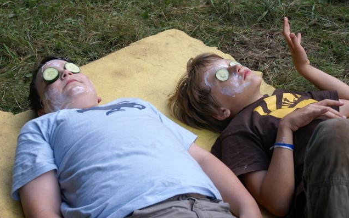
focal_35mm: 77
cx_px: 174
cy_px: 111
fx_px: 732
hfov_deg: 26.8
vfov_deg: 16.9
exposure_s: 1/100
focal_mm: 50
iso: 100
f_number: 6.3
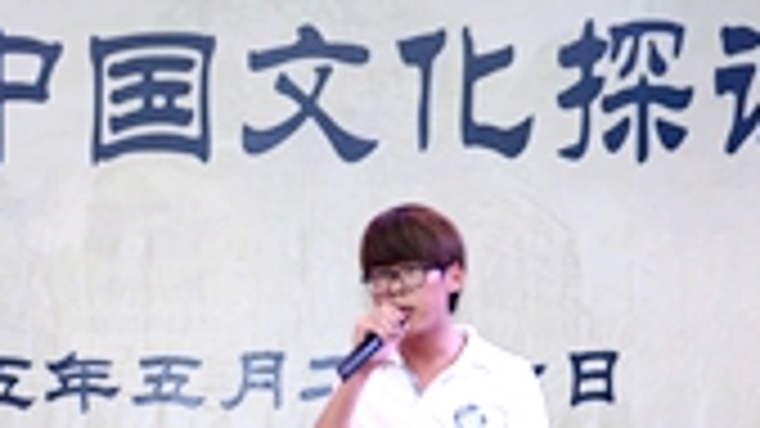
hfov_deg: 13.4
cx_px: 106
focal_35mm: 160
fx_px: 3224
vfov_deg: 7.5
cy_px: 464
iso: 1000
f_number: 2.8
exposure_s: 1/100
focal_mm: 44
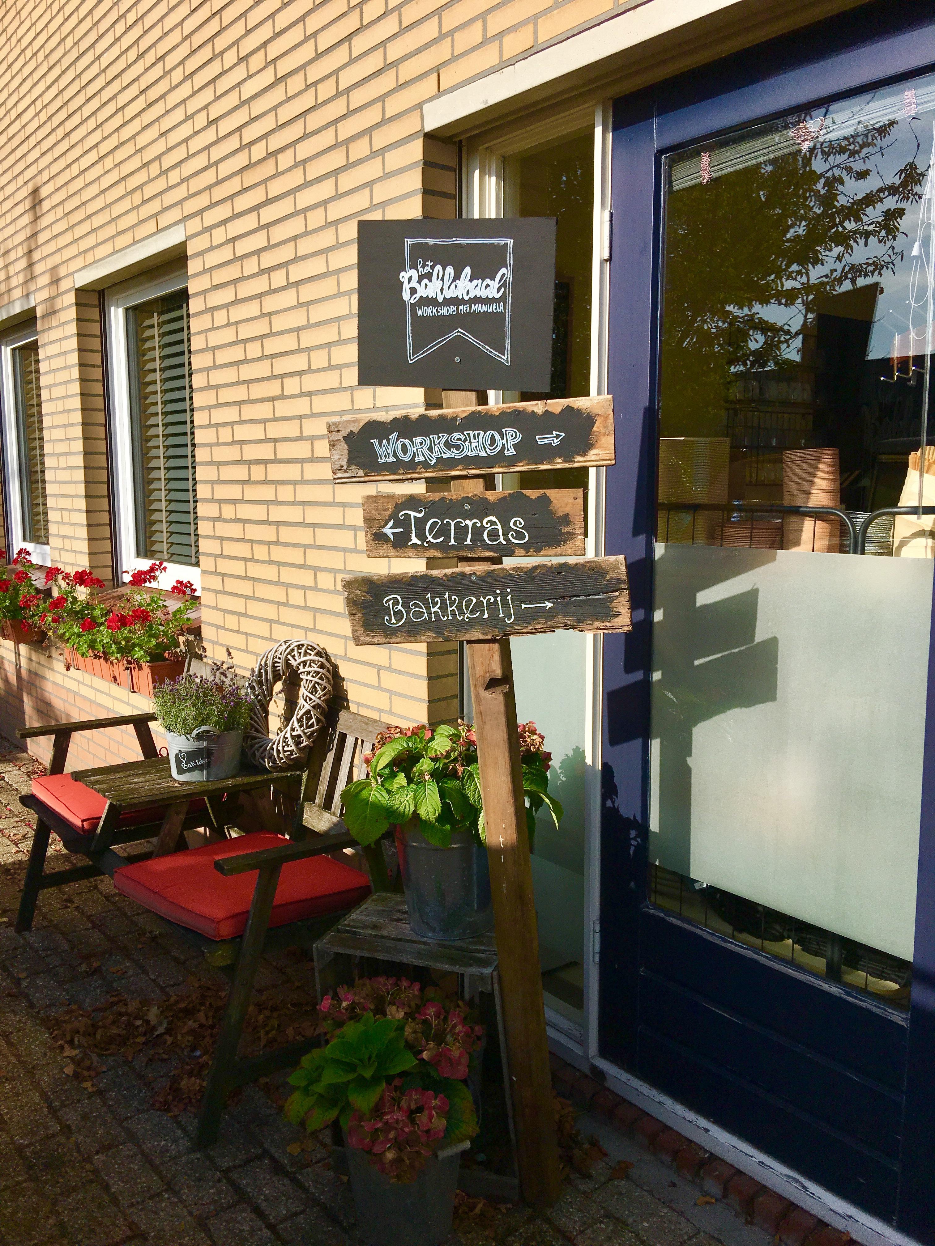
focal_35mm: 29
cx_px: 468
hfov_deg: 48.2
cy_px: 623
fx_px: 1044
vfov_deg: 61.7
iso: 25
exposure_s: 1/2331
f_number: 2.2
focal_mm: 4.15
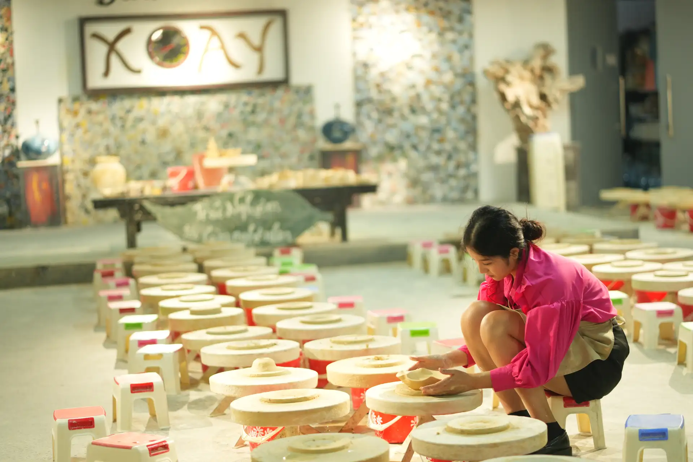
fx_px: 1636
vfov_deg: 16.1
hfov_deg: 23.9
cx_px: 346
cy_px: 231
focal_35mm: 85
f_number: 1.8
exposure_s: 1/160
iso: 800
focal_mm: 85
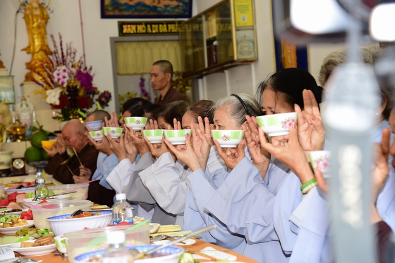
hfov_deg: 27.0
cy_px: 132
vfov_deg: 18.2
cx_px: 198
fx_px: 823
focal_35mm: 75
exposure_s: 1/125
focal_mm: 75
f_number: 5
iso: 1000
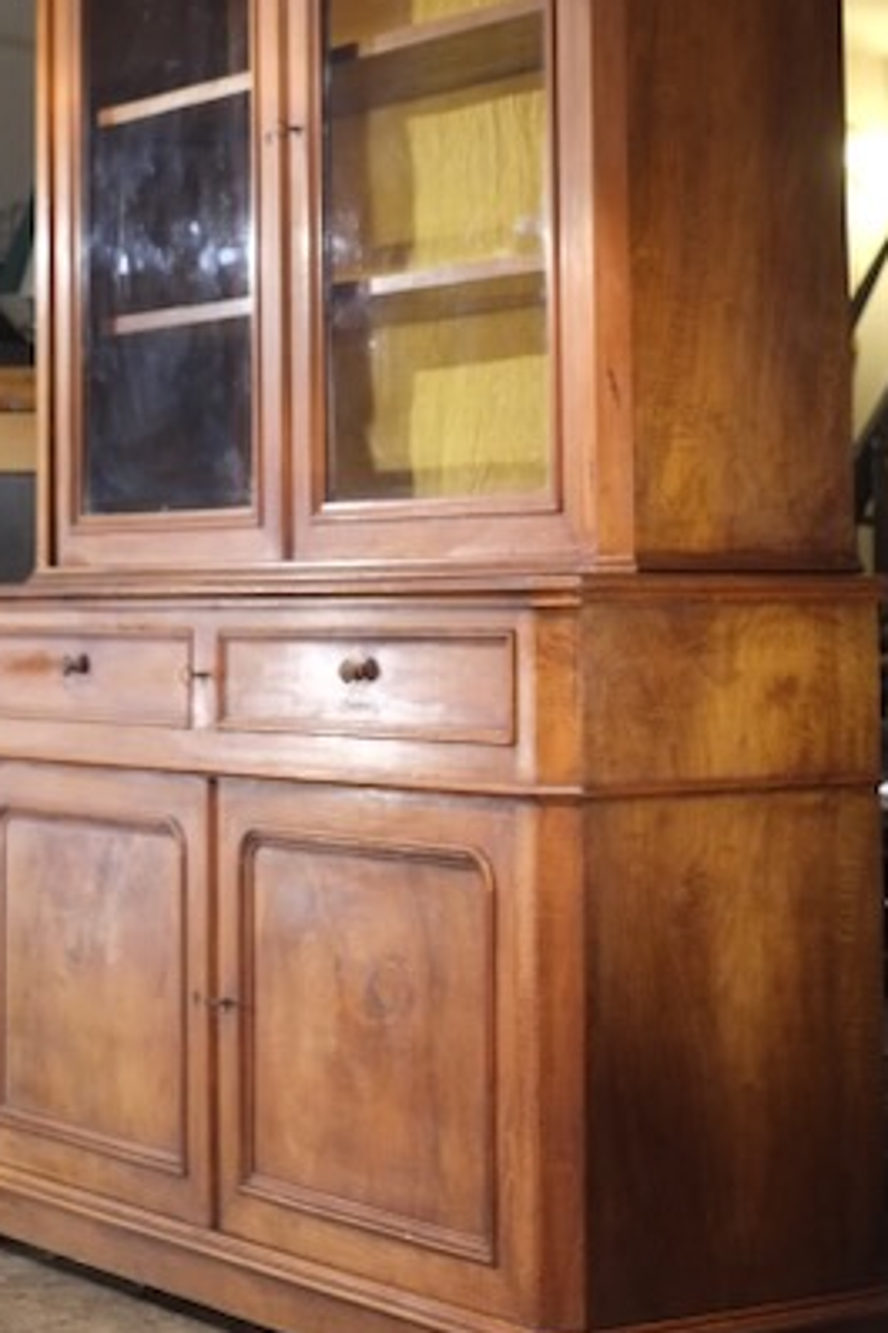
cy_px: 395
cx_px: 305
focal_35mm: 80
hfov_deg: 17.0
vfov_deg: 25.2
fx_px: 2962
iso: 3200
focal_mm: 35
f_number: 3.6
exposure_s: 1/125
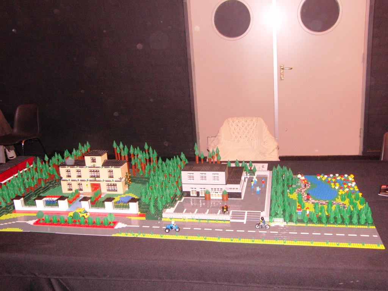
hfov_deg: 50.1
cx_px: 194
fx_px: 415
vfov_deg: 38.7
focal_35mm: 37
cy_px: 146
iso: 400
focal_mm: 6.5
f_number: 3
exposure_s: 1/15
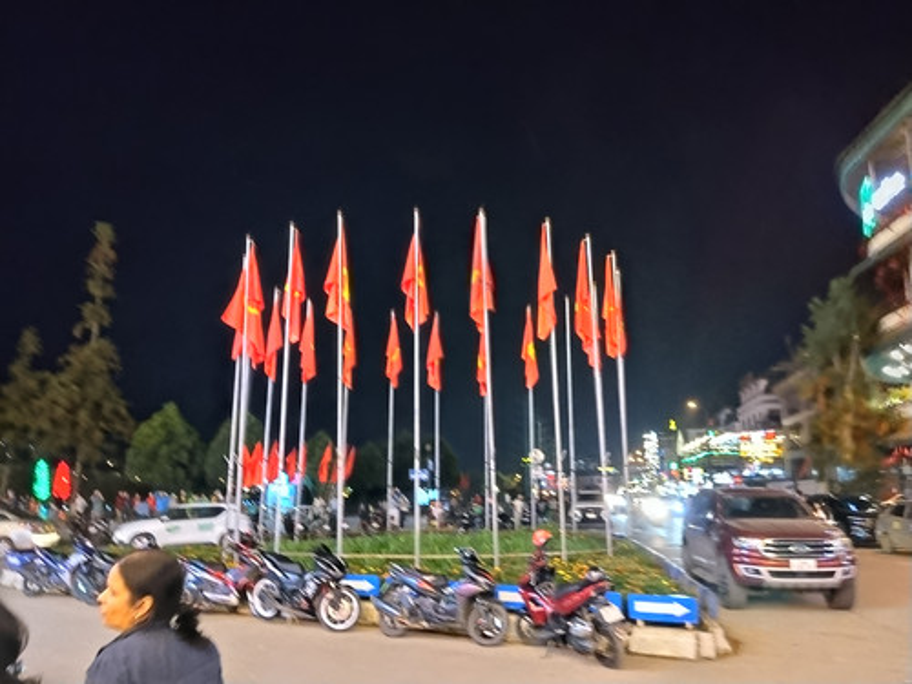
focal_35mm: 29
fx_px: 764
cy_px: 342
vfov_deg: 48.2
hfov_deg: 61.7
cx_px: 456
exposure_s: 1/16.7
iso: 1600
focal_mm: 4.22
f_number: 1.8
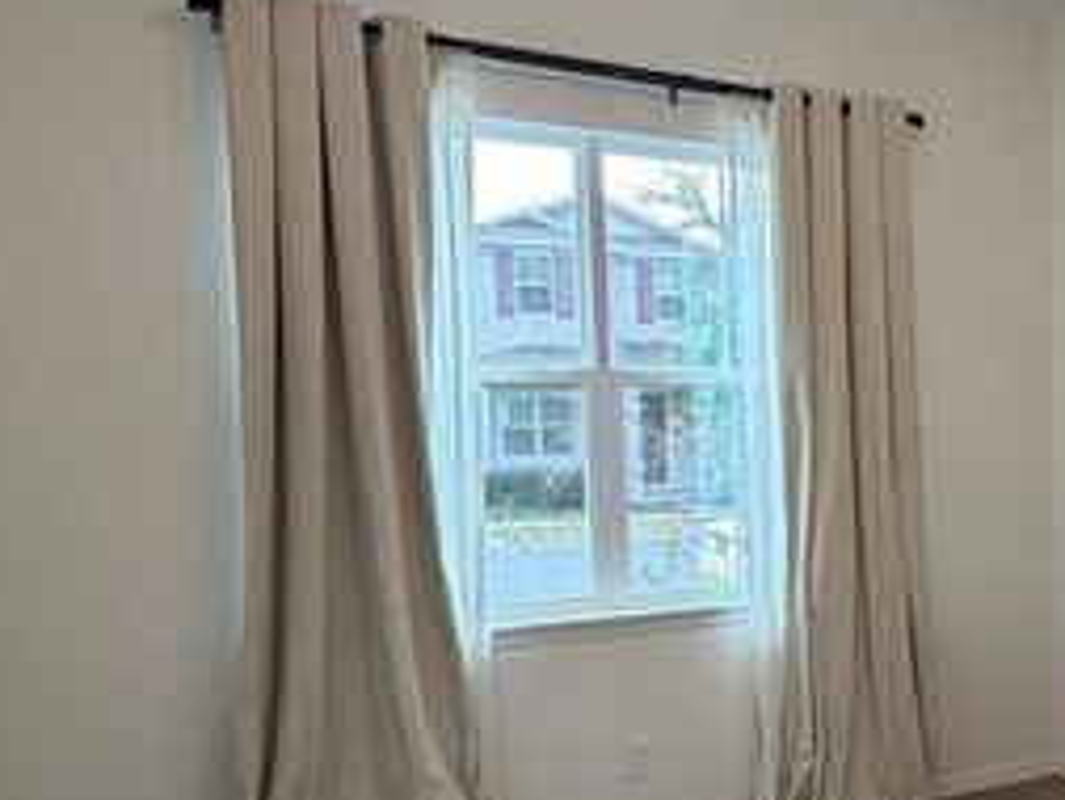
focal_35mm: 39
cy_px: 526
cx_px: 987
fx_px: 1200
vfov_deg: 36.5
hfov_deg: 43.1
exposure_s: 1/121
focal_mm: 2.22
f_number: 2.2
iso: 100
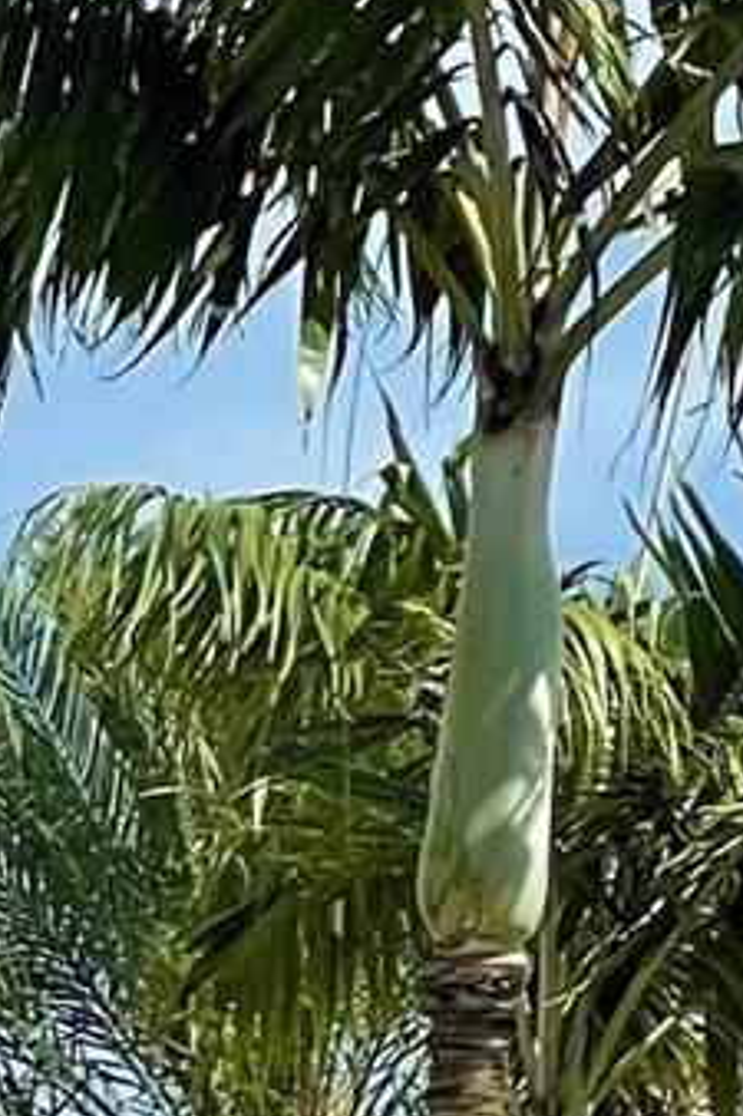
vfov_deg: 6.2
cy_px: 1961
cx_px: -2609
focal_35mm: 328
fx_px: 10164
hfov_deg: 3.9
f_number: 2
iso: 25
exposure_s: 1/2817
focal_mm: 6
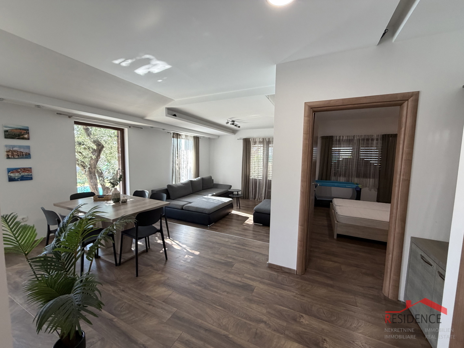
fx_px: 188
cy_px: 174
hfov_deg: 102.1
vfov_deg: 85.7
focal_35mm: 14
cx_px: 232
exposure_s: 1/102
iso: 320
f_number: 2.2
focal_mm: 2.22
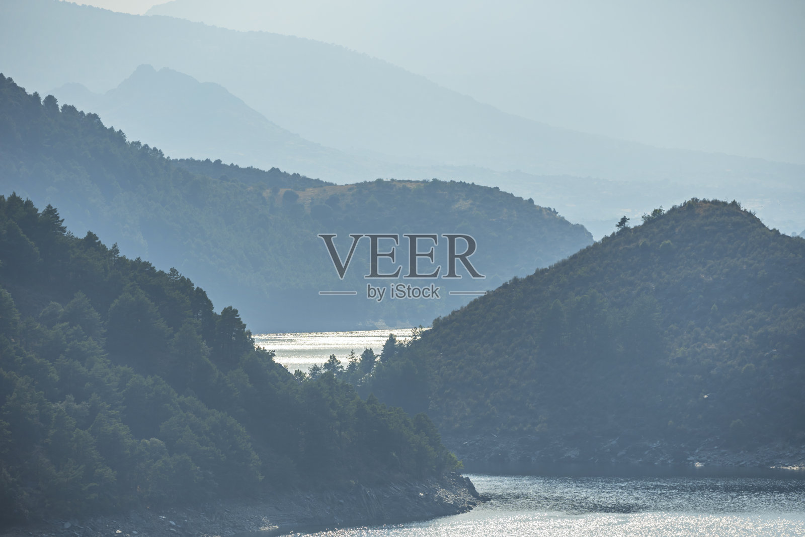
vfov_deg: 5.1
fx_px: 6038
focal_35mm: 270
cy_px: 268
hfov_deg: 7.6
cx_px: 402
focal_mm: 270
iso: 100
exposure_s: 1/1000
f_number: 6.3
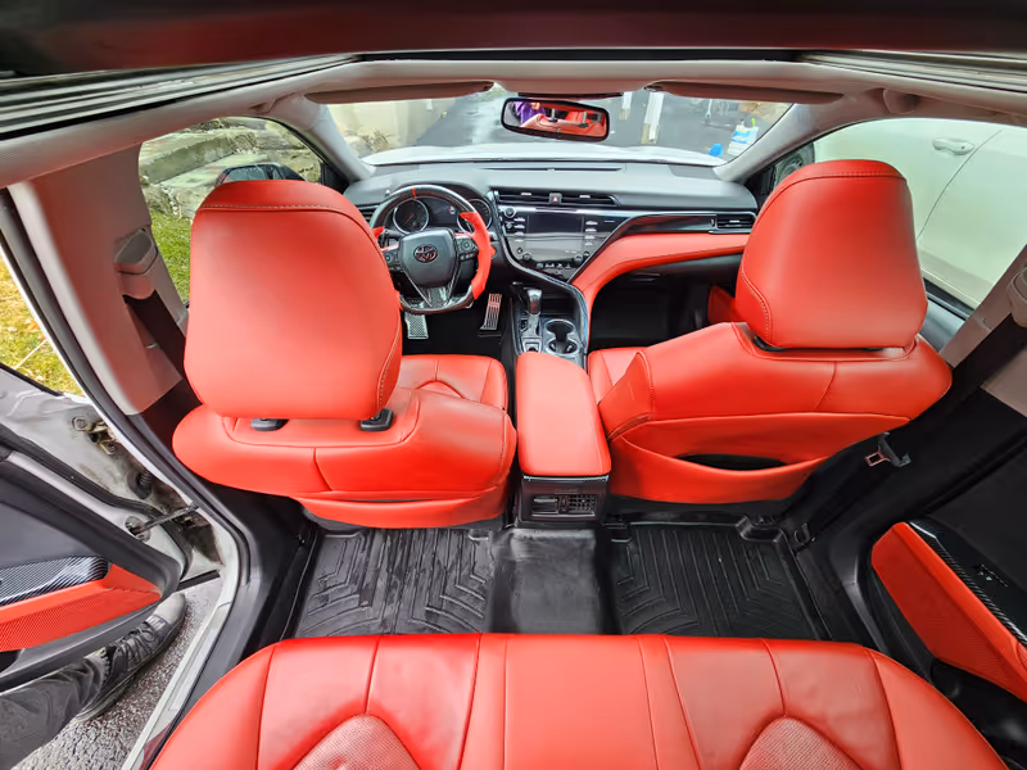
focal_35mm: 13
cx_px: 514
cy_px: 385
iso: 64
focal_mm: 2.2
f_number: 2.2
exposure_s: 1/60
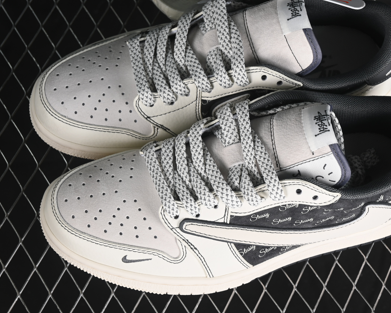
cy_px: 148
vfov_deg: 16.5
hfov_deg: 20.6
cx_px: 235
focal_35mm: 93
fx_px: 1076
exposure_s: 1/80
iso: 160
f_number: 7.1
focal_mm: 50
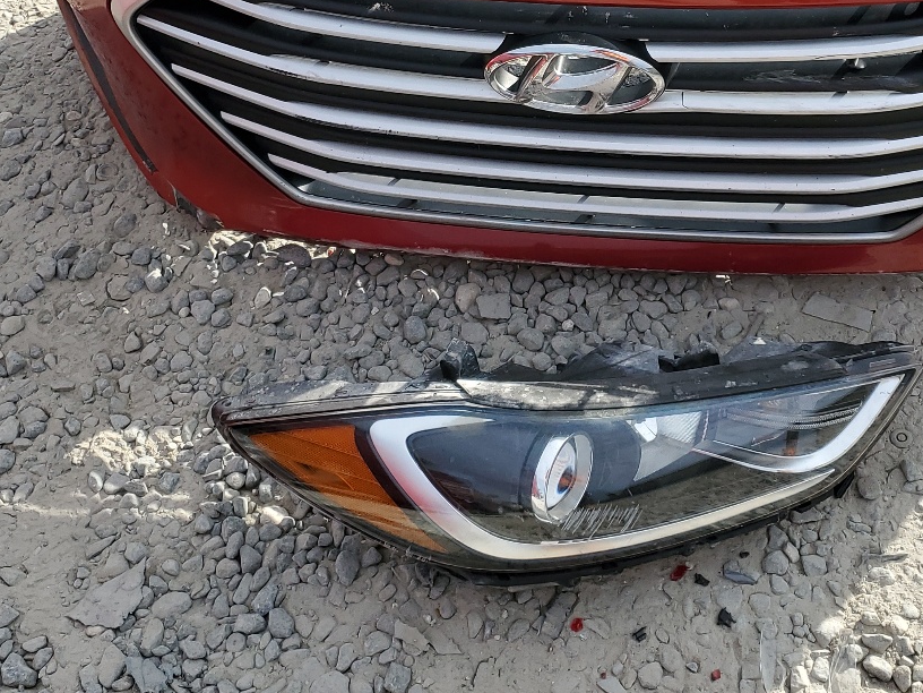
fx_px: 1360
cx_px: 631
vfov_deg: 27.9
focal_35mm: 51
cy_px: 122
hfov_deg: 37.0
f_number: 1.5
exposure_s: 1/2000
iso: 50
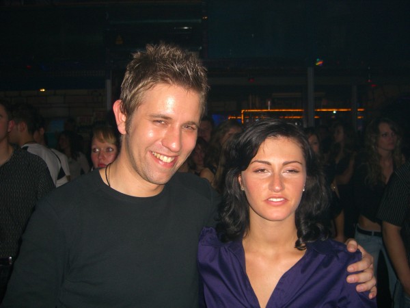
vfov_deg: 37.7
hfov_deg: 49.0
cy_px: 154
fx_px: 450
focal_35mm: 38
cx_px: 205
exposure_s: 1/60
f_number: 2.8
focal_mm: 7.9
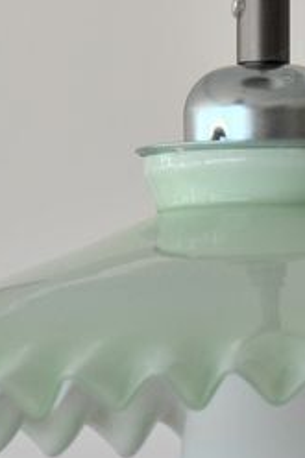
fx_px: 6238
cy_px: -85
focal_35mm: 490
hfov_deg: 2.8
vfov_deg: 4.2
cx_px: 261
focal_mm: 75
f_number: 5.3
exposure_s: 1/250
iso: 400
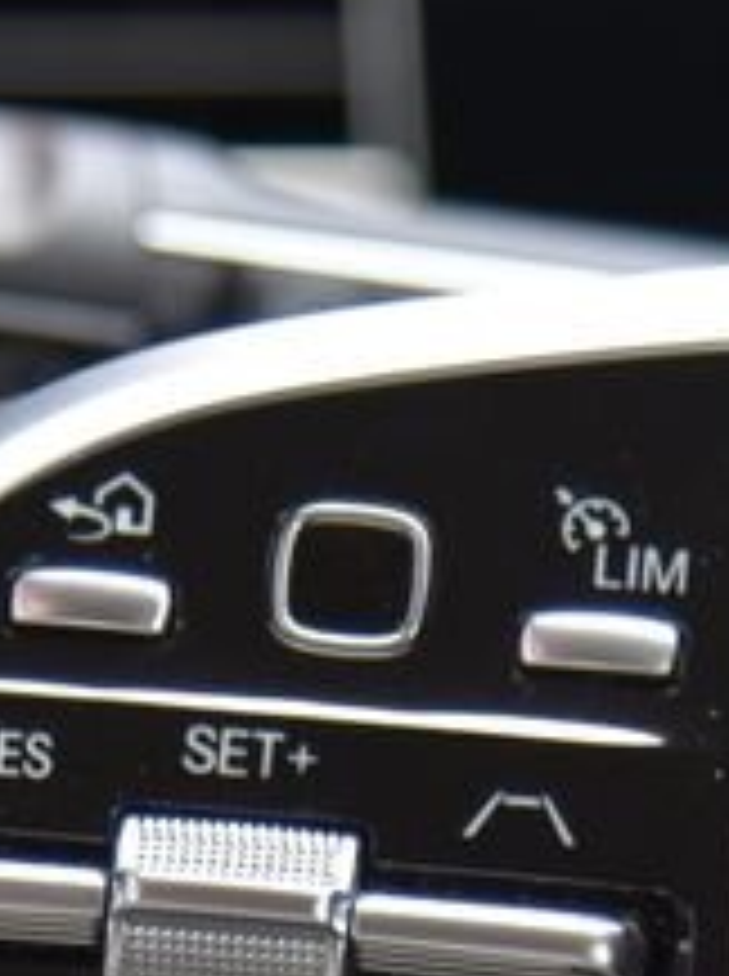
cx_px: 428
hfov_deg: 2.7
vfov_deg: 3.6
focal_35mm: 546
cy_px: 702
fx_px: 15377
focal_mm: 120
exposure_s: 1/50
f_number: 4
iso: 500
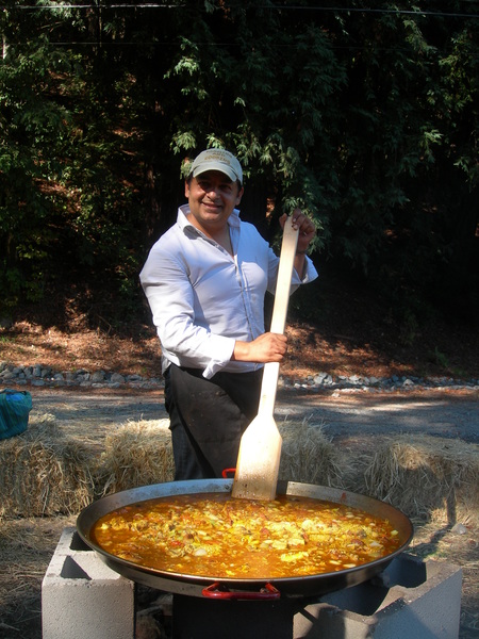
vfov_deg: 49.0
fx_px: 701
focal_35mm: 38
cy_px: 320
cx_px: 240
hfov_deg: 37.7
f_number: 4.8
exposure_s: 1/95.7
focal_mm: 7.8
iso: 50
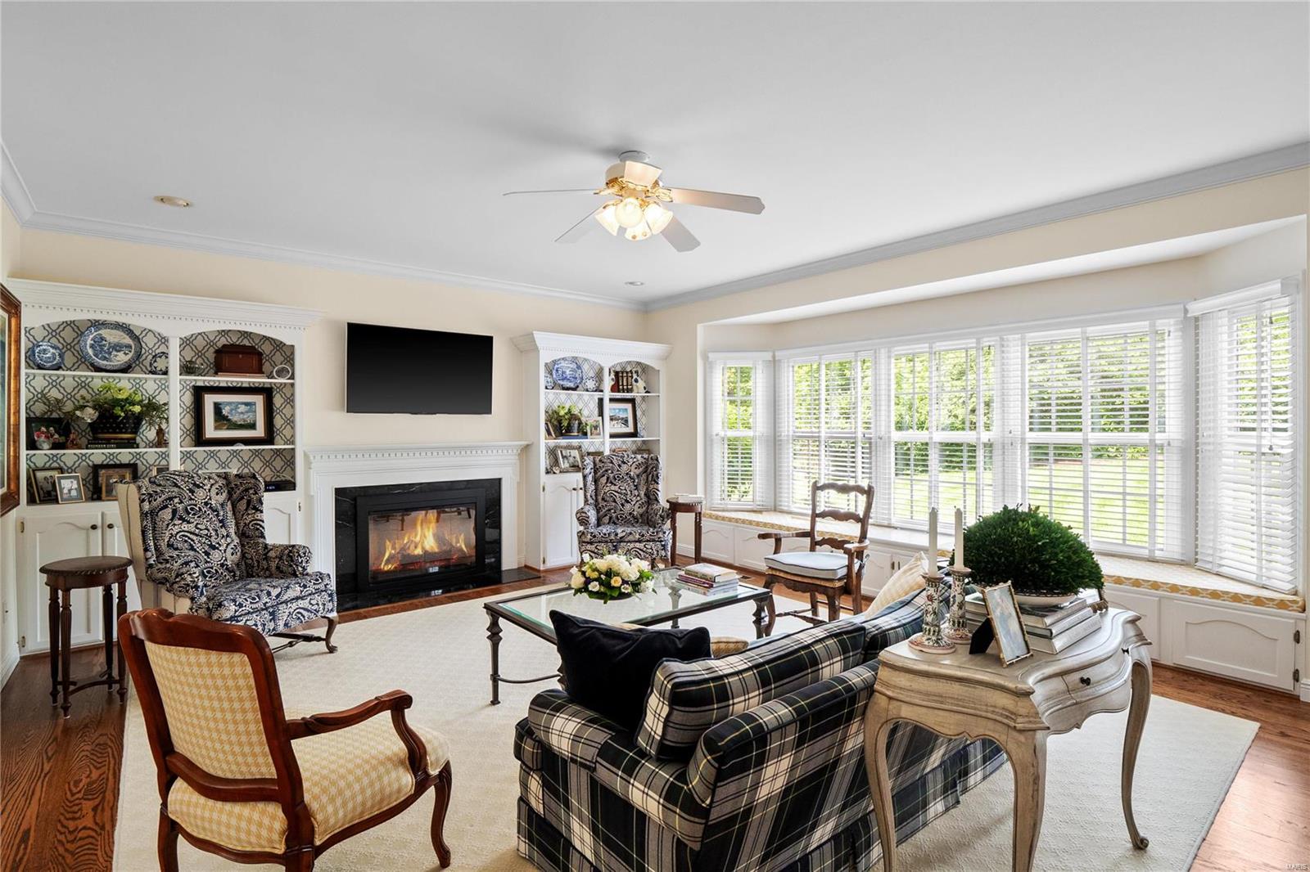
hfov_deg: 96.7
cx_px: 655
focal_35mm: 16
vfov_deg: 73.7
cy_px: 436
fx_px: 582
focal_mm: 8
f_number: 6.3
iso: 400
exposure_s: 1/13
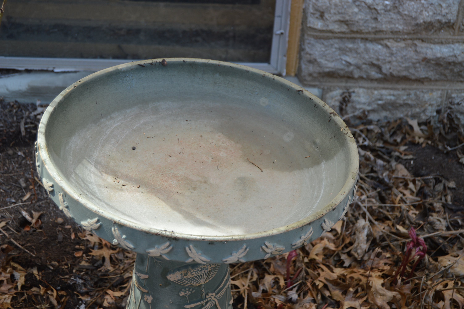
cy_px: 154
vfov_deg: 20.1
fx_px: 869
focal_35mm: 68
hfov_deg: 29.9
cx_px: 232
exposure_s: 1/125
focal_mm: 45
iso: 140
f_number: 5.6
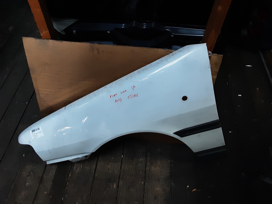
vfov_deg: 51.4
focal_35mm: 27
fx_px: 212
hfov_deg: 65.3
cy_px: 102
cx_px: 136
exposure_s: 1/25
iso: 250
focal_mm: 2.91
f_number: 1.9
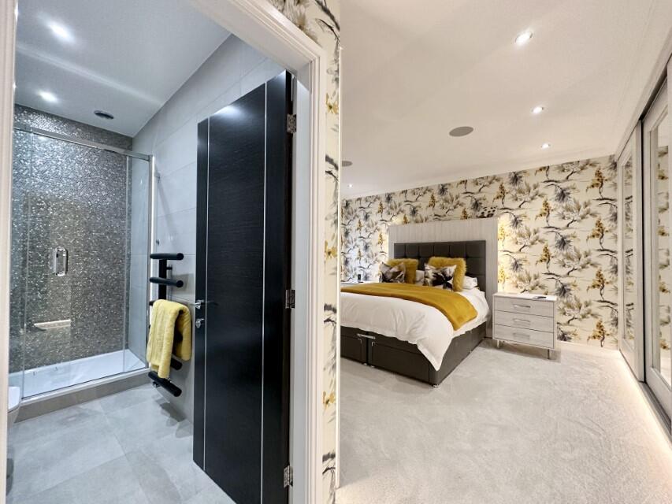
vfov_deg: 85.7
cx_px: 336
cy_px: 252
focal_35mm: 14
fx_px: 272
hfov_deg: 102.1
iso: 250
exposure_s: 1/100
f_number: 2.2
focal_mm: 2.22
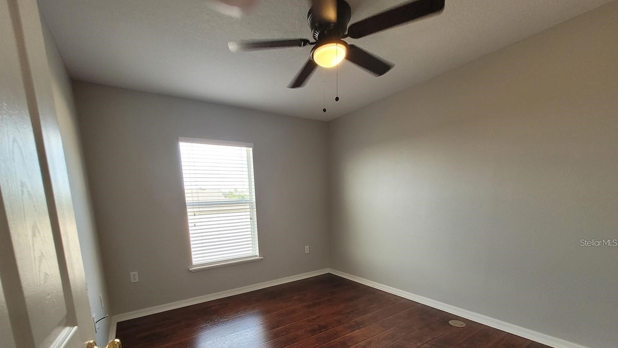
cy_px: 242
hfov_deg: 102.9
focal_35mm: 15
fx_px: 246
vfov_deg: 67.8
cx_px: 292
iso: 125
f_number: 2.2
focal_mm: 1.74
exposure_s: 1/60
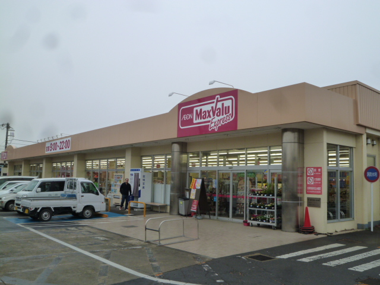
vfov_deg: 42.9
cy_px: 142
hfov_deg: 55.4
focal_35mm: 33
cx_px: 190
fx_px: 362
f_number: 4
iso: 125
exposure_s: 1/100
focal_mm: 5.9
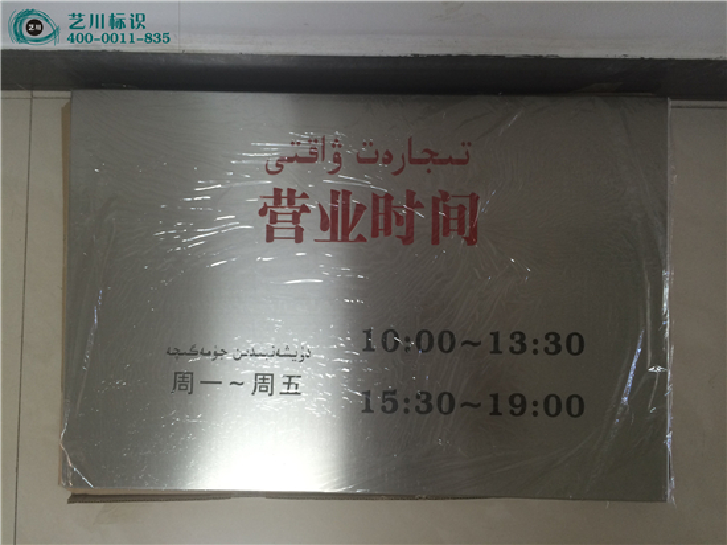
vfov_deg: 48.2
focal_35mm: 29
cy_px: 272
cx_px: 364
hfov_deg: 61.7
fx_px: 609
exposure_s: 1/33
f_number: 2.2
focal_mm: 4.15
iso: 100
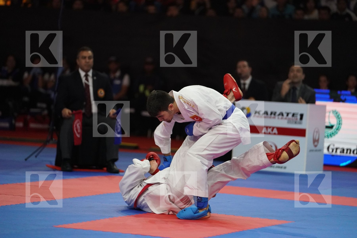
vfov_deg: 8.7
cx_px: 178
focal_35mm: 158
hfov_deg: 13.0
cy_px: 119
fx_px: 1567
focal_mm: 158
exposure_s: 1/1000
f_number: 2.8
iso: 6400
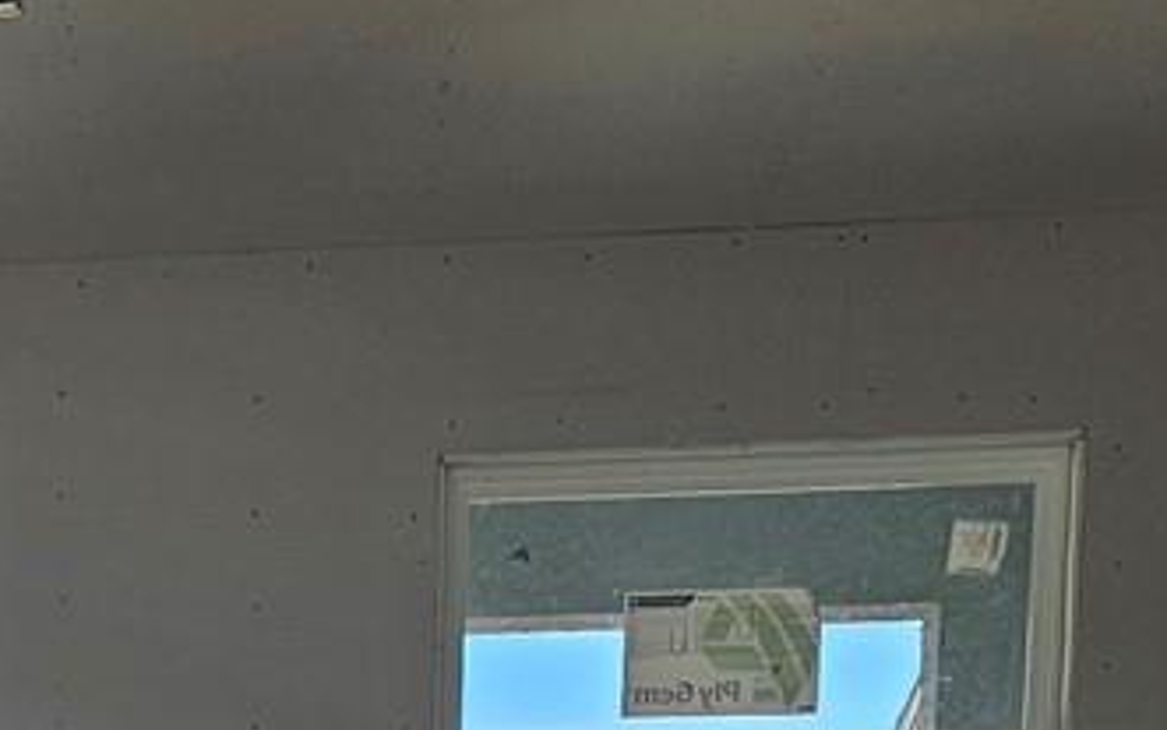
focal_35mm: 118
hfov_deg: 17.0
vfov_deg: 9.8
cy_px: 1746
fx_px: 3754
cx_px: -204
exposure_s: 1/180
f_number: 1.7
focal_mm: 6.3
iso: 20
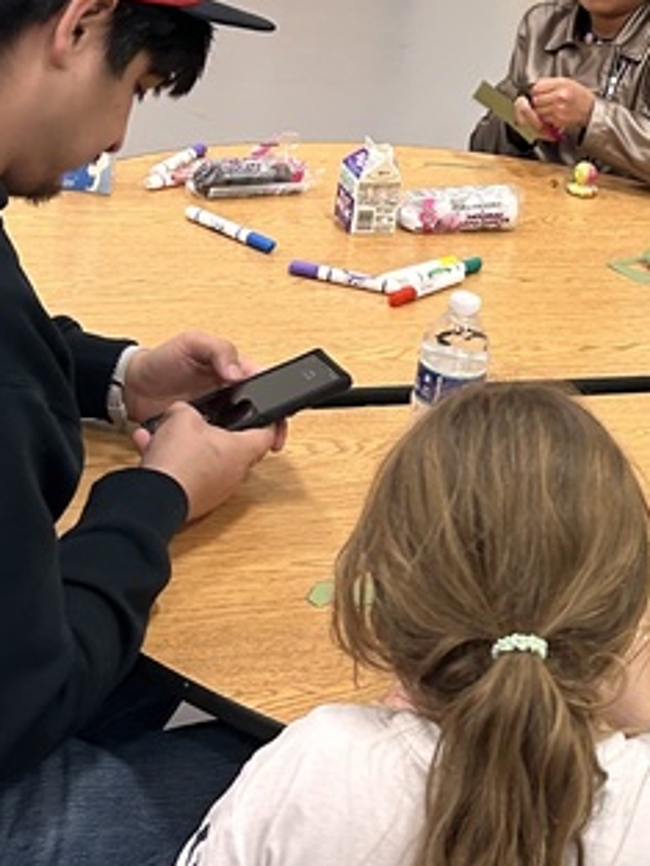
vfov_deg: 23.0
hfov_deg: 16.9
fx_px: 2127
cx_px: 703
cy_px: 329
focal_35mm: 85
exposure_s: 1/60
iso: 125
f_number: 1.5
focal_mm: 5.7
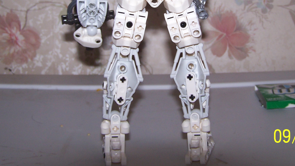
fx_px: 469
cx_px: 172
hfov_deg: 34.8
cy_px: 16
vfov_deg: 19.7
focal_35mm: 60
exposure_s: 1/60
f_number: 2.8
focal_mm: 6.3
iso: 80
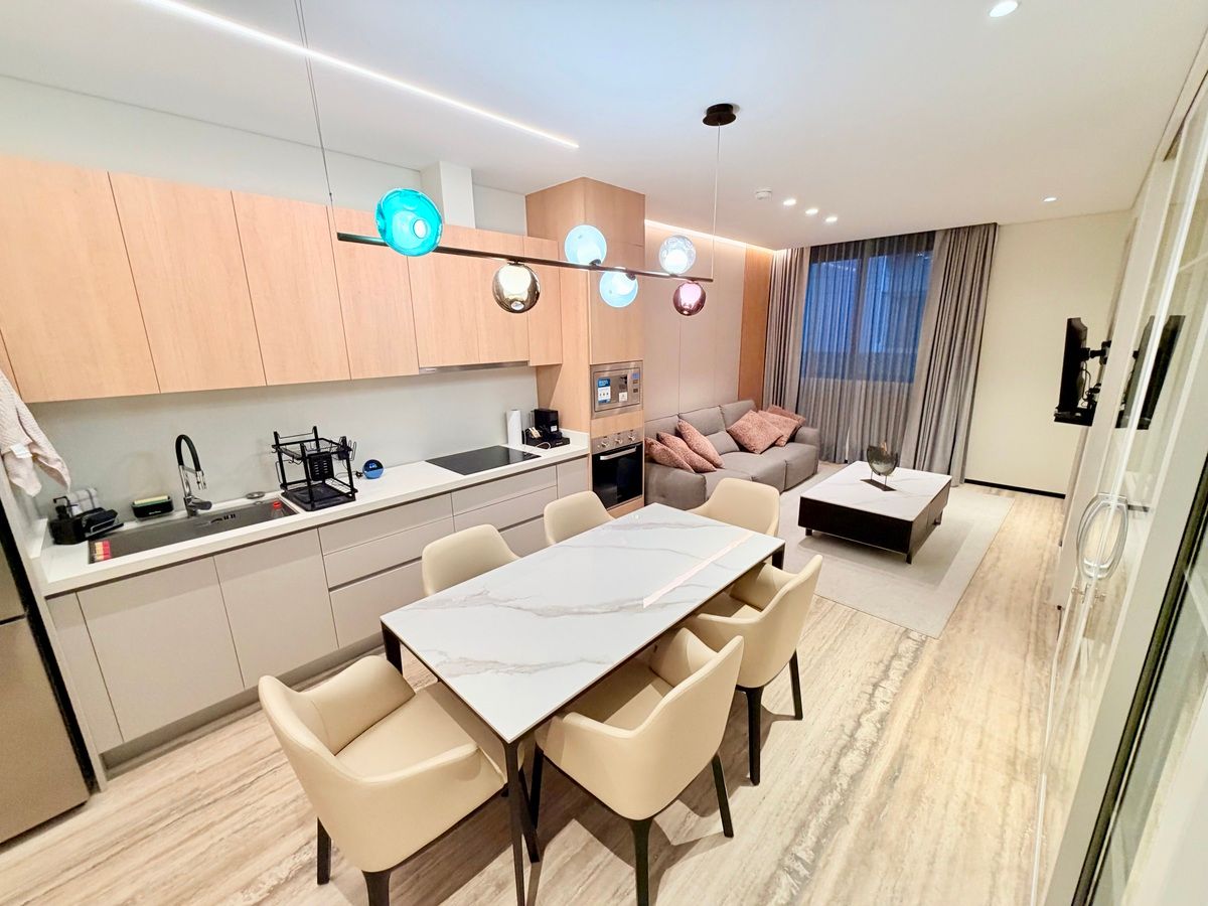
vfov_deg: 85.7
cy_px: 453
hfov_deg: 102.1
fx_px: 489
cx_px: 604
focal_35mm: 14
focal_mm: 2.22
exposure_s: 1/60
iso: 200
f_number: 2.2
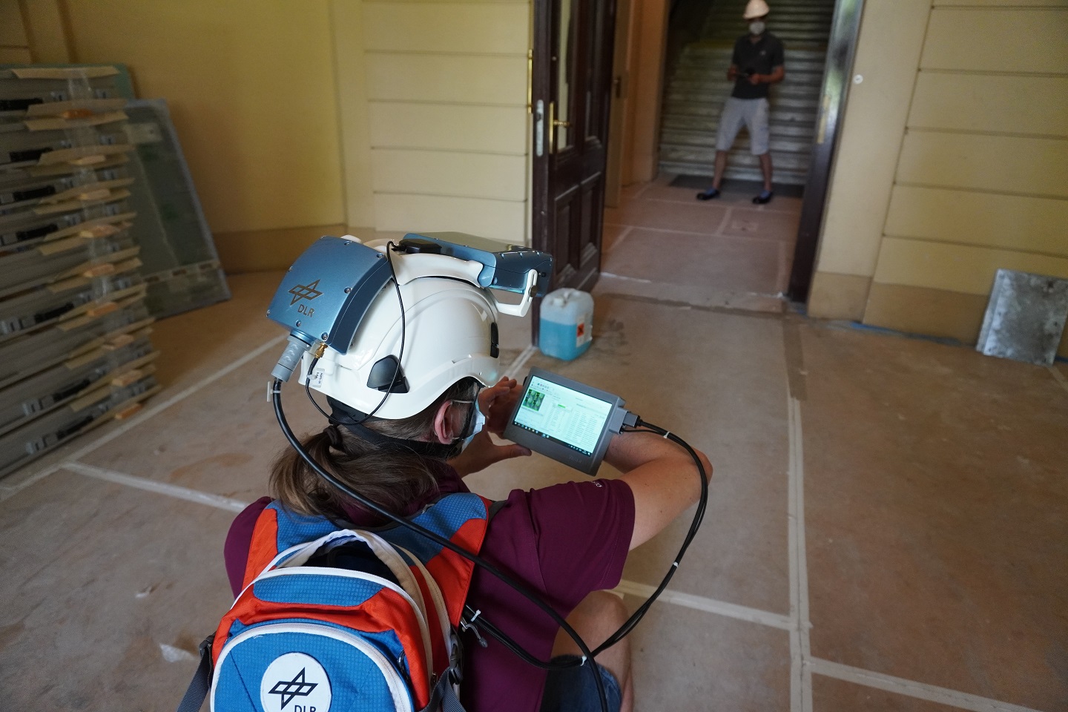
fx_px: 712
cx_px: 534
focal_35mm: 24
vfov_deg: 53.1
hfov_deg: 73.7
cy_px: 356
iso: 1600
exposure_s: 1/160
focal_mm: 16
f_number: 3.5
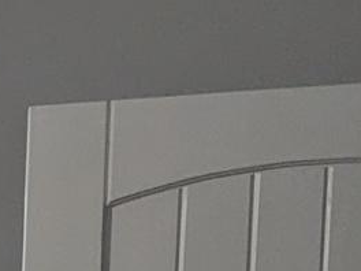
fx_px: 1940
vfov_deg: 7.5
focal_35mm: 186
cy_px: 635
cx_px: -835
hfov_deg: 8.4
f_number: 1.85
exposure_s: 1/189
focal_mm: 6.81
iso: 39
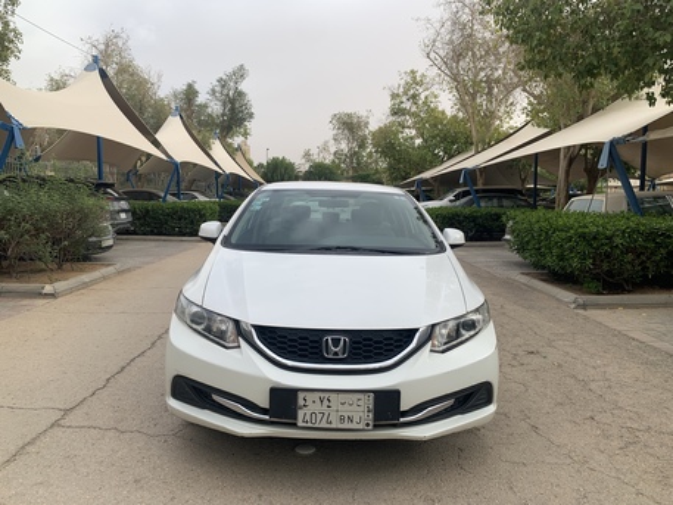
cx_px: 336
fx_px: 506
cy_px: 252
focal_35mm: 26
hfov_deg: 67.3
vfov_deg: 53.1
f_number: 1.8
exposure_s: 1/1299
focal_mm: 4.25
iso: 25
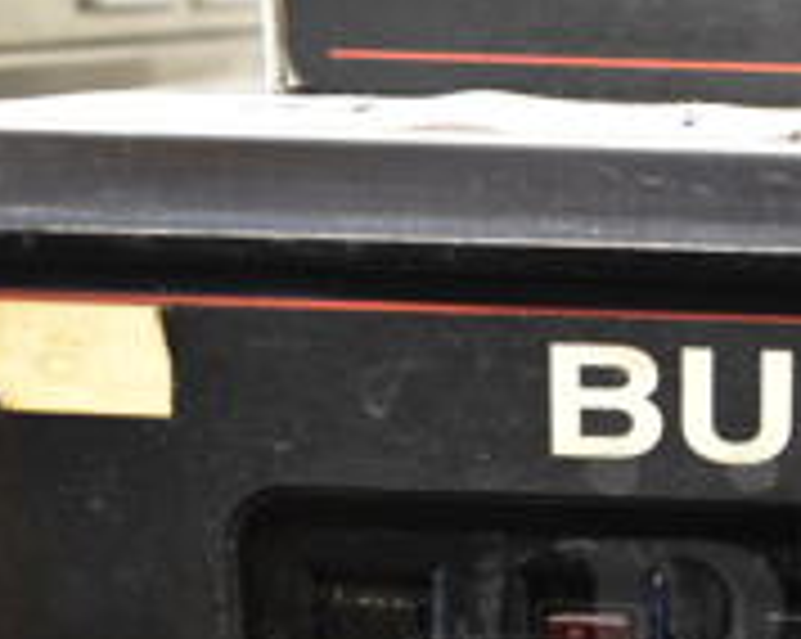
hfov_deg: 20.9
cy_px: 652
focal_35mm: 87
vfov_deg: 17.2
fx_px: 2060
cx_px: 891
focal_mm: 18
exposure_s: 1/30
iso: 1400
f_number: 3.5
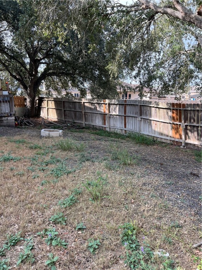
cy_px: 135
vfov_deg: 67.3
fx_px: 202
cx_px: 101
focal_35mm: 26
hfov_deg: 53.1
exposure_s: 1/518
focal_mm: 5.7
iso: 50
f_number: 1.5
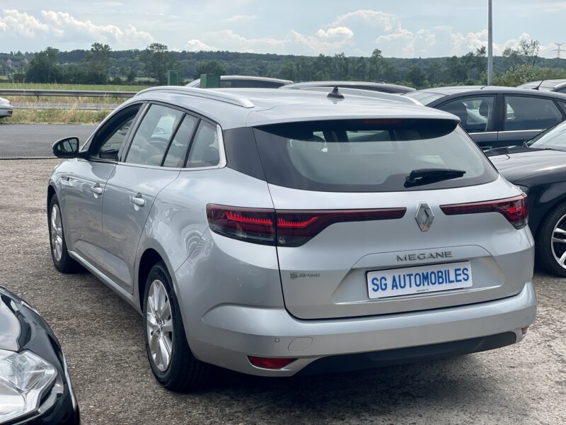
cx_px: 283
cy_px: 212
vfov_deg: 28.0
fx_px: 850
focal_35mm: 52
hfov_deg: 36.8
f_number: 2
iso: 32
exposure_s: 1/1712
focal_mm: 6
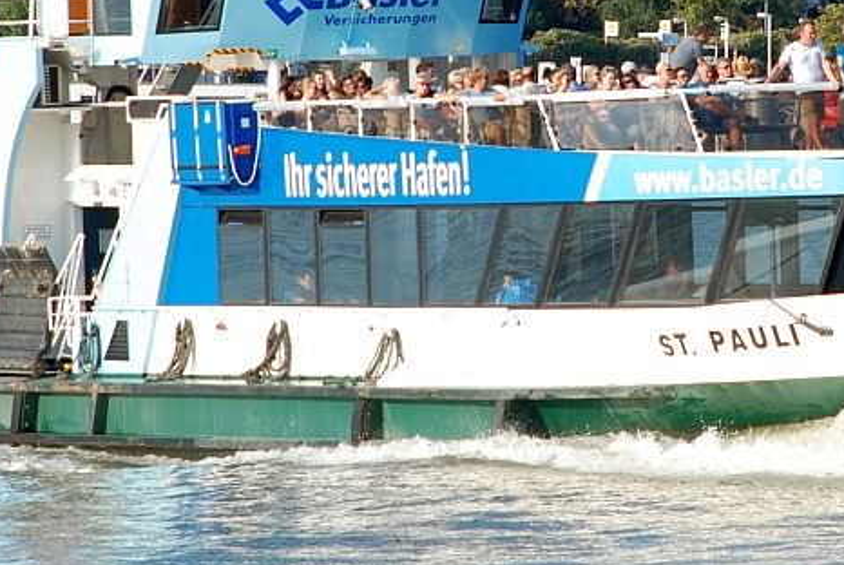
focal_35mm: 445
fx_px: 10448
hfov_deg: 4.6
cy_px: 93
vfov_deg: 3.1
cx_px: 504
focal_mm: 135
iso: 100
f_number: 5.6
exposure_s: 1/160
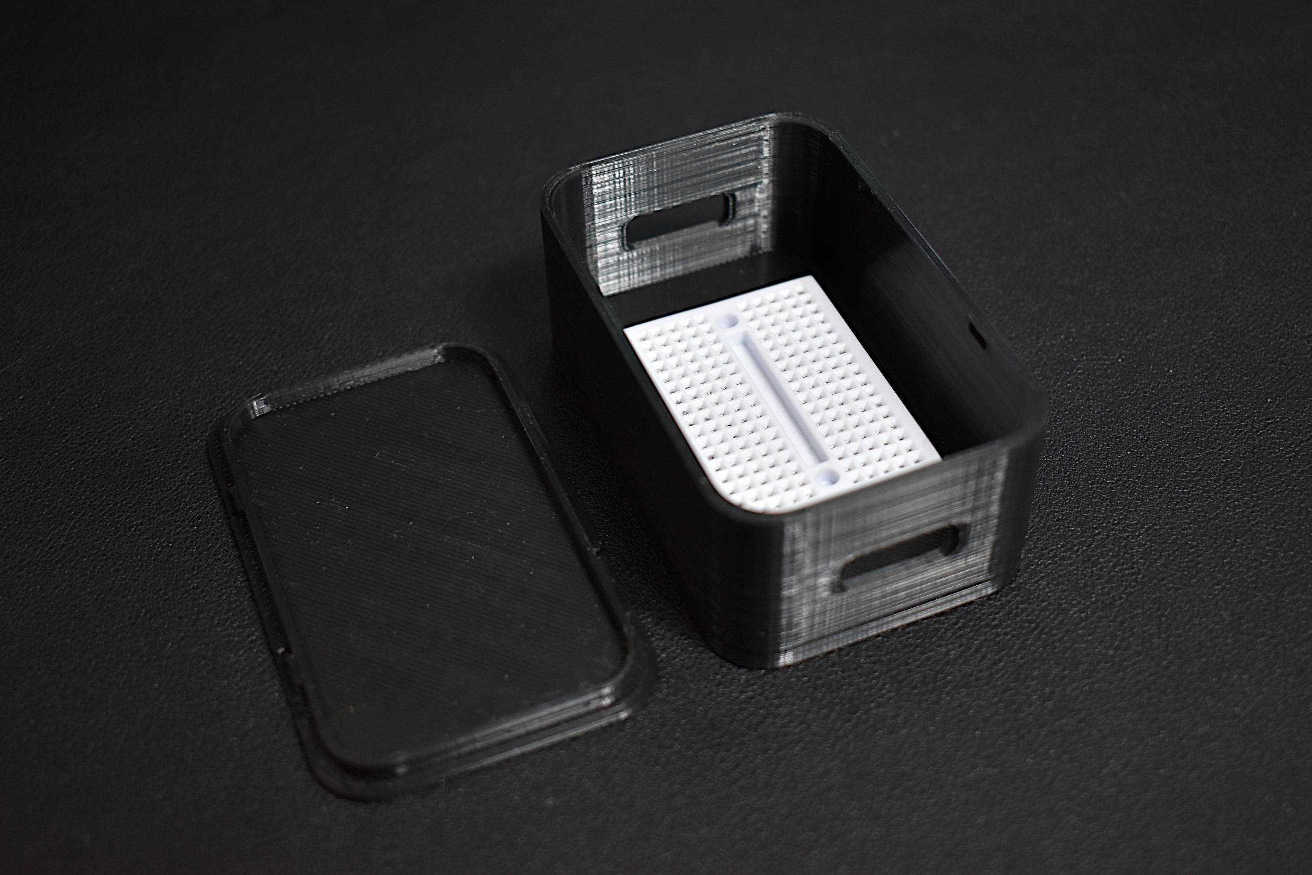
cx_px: 656
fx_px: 1859
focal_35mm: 51
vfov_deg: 26.5
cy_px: 438
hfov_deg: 38.9
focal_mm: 34
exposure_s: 1/160
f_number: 4.5
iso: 800
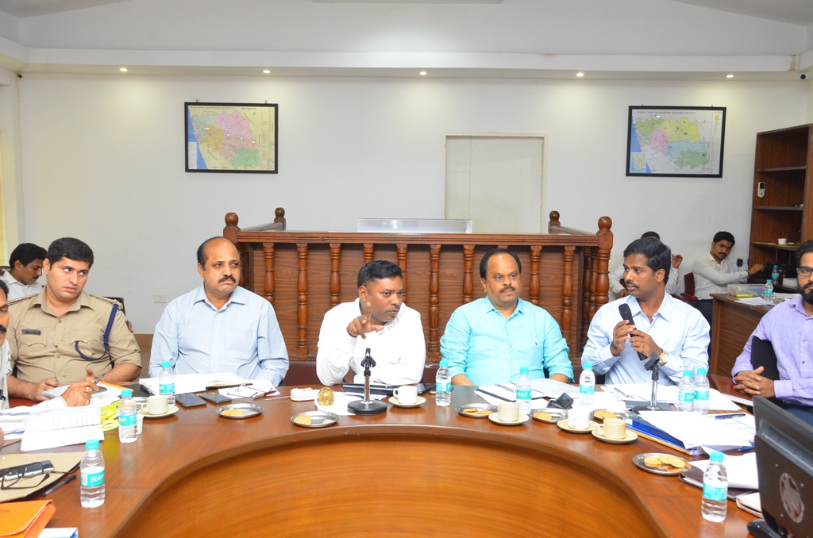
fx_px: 744
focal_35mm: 33
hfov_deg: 57.3
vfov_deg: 39.8
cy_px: 269
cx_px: 406
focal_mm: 22
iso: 2000
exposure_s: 1/60
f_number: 9
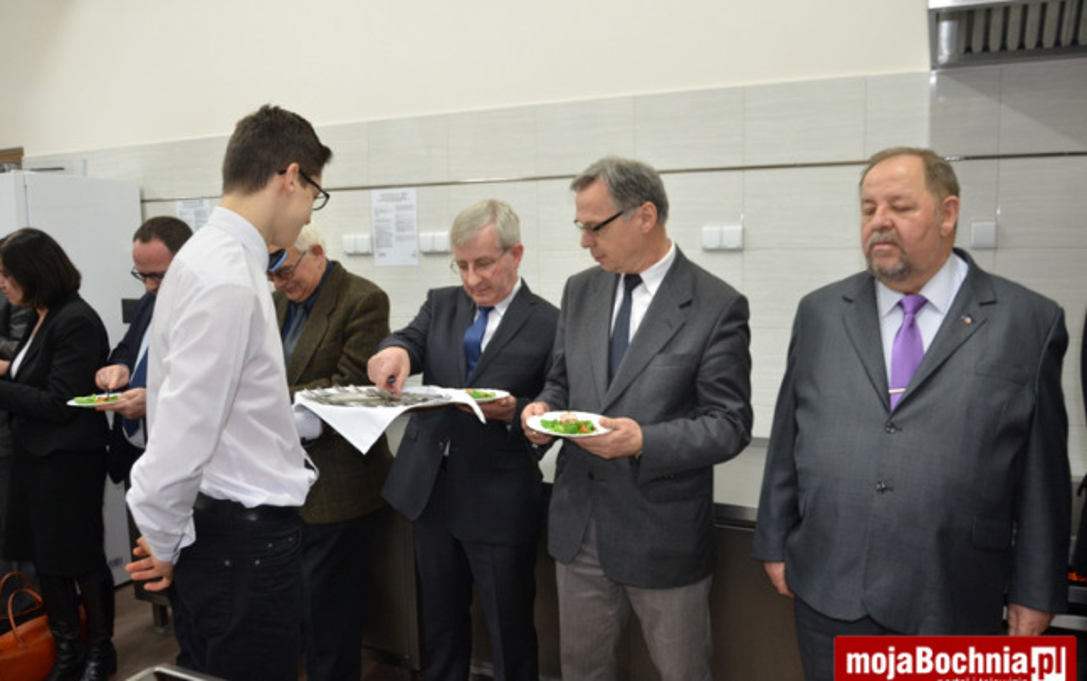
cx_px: 536
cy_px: 346
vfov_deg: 44.6
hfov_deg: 66.4
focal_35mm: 28
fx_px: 830
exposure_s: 1/60
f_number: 3.5
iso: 800
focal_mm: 18
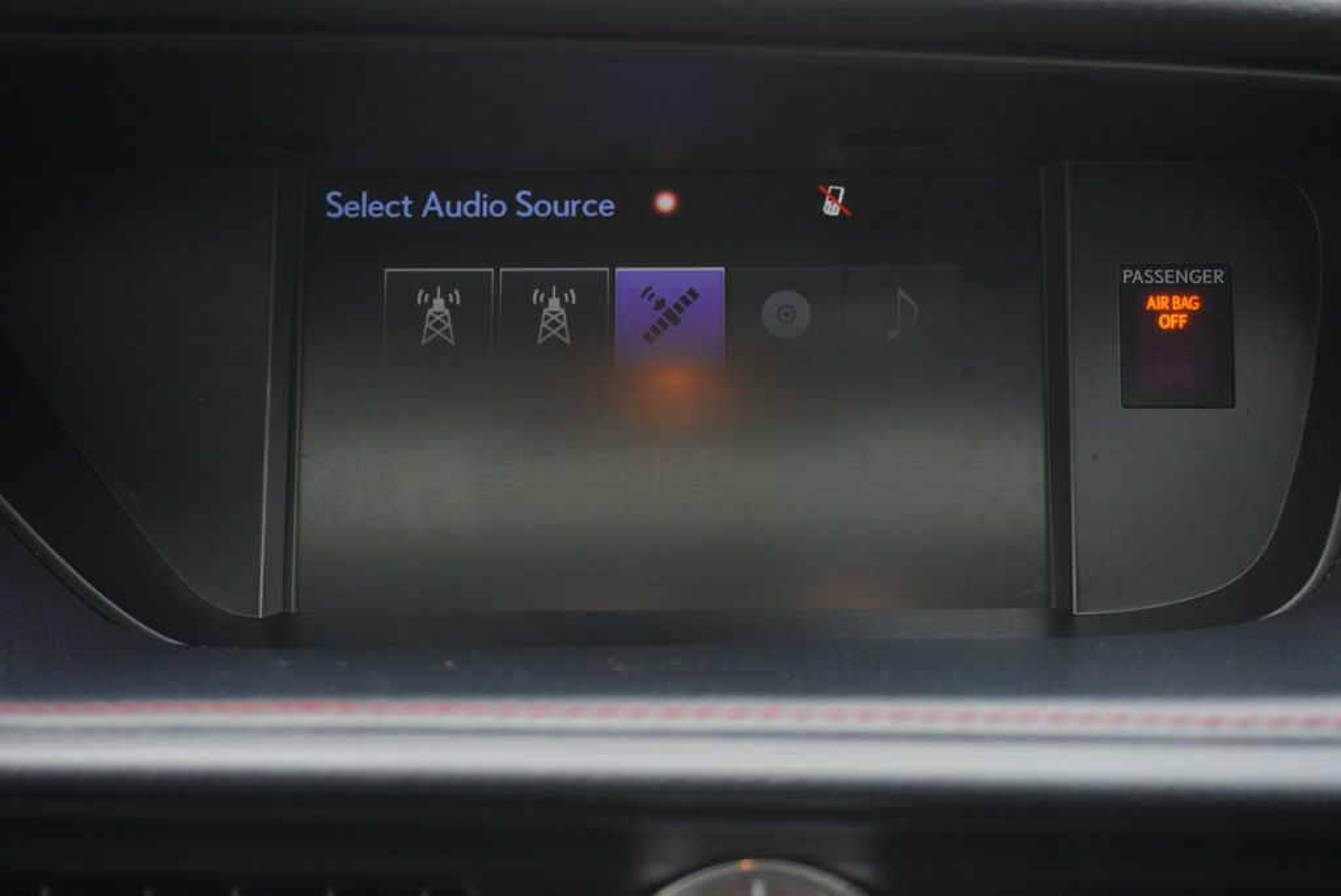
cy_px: 448
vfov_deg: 29.0
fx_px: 1733
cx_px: 670
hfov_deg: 42.3
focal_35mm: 46
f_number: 5
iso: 1000
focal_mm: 31
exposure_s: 1/320
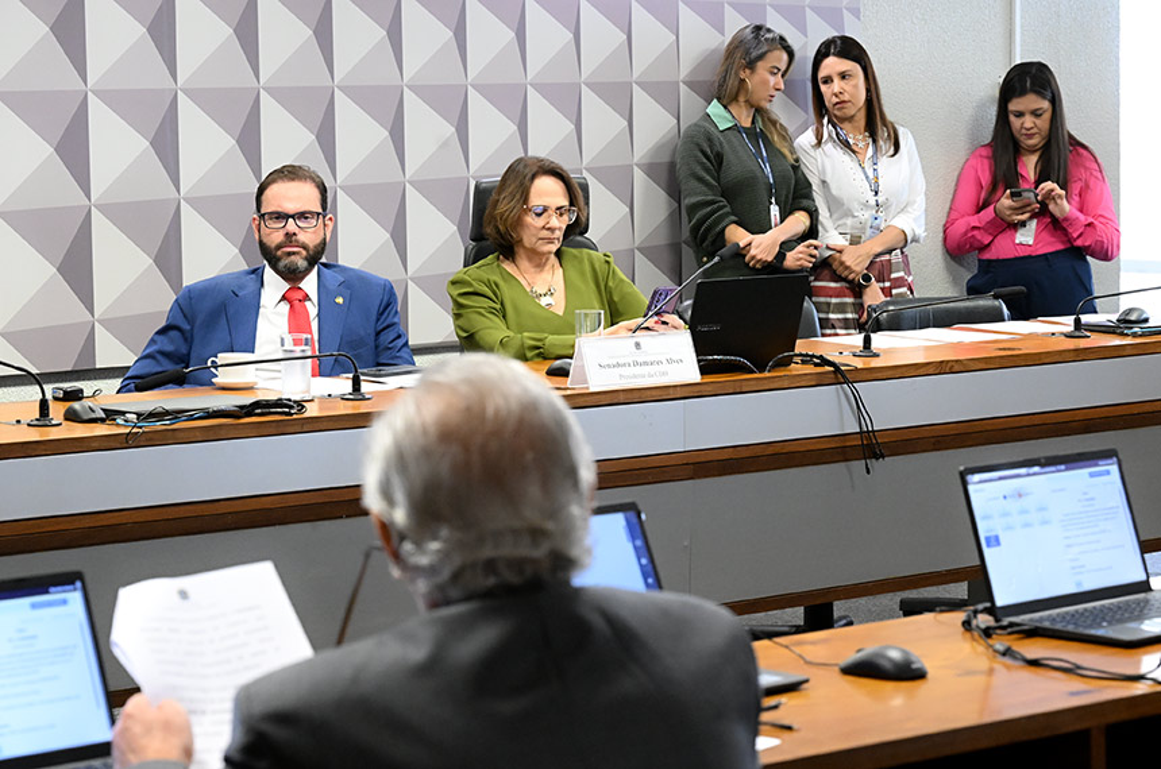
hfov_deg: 24.8
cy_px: 384
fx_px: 2640
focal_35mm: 82
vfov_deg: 16.6
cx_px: 580
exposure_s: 1/100
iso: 6400
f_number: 7.1
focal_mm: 82
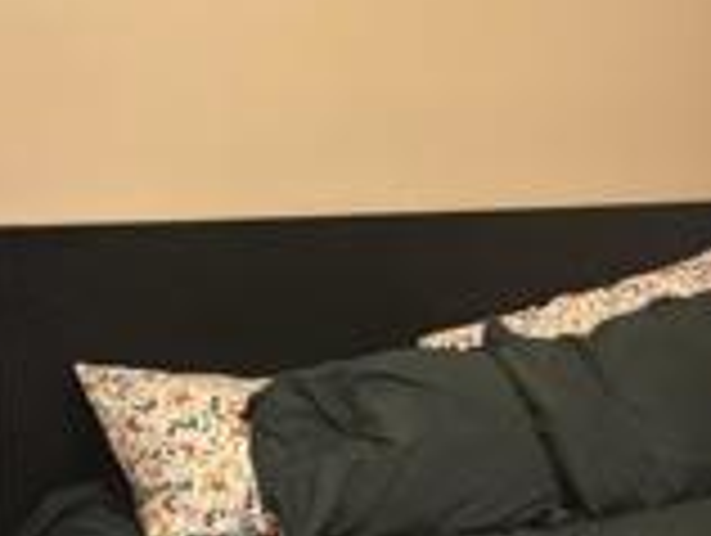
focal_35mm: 105
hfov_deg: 18.7
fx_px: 2160
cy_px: 324
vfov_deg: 14.1
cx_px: 351
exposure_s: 1/40
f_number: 1.6
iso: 400
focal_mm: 5.96
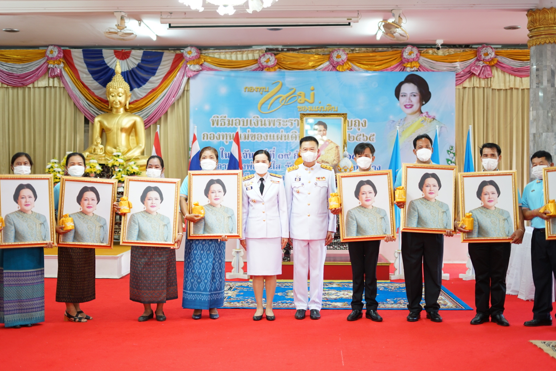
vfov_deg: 27.0
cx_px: 278
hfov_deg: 39.6
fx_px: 773
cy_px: 186
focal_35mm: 50
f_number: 1.8
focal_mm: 50
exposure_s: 1/40
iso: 400
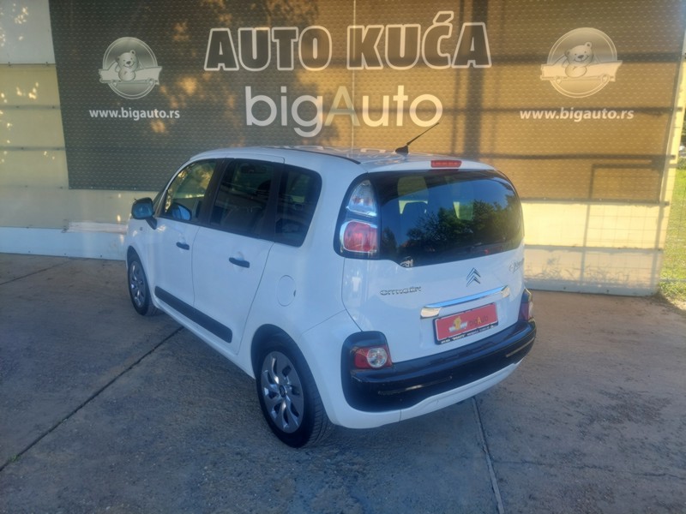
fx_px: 495
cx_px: 343
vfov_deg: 54.9
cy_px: 257
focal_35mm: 25
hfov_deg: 69.4
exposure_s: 1/278
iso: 40
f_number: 1.8
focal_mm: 5.23
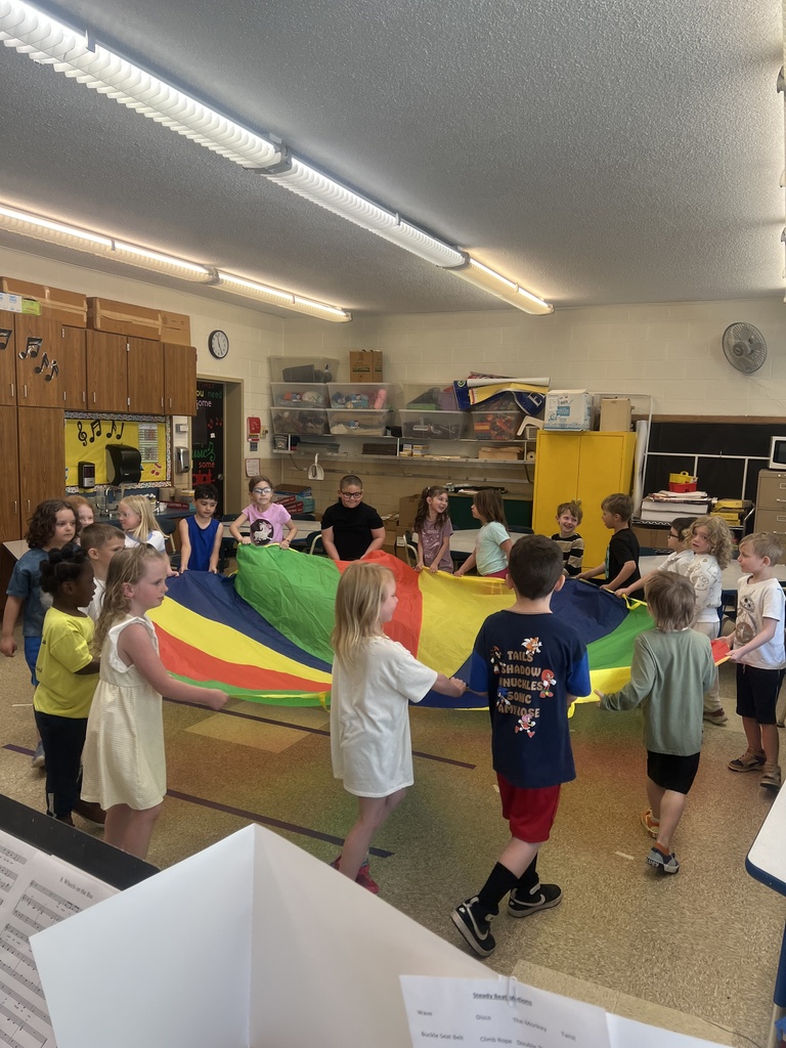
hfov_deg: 53.1
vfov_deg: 67.3
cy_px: 524
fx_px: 787
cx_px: 393
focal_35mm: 26
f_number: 1.5
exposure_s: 1/135
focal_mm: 5.7
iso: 64
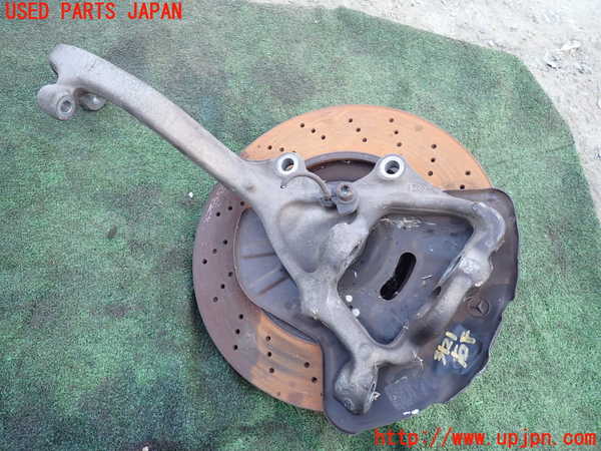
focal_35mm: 25
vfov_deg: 54.9
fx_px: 434
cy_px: 226
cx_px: 300
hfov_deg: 69.4
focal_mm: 4.5
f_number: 2
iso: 100
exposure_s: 1/100
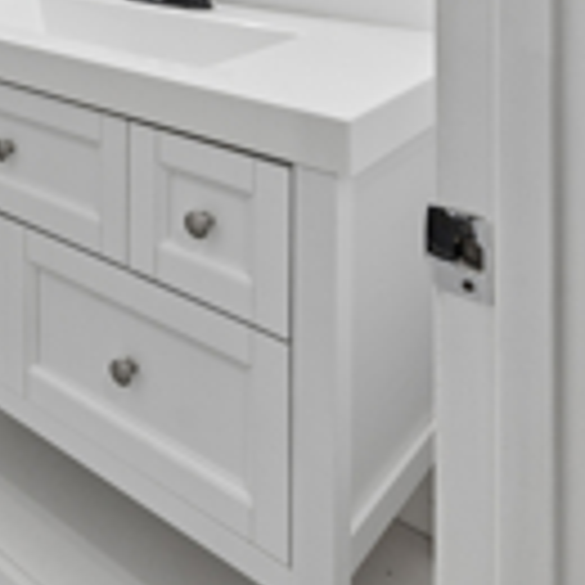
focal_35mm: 41
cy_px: -4
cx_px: -52
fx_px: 784
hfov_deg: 35.3
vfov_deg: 36.6
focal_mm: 14
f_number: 8
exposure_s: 1/80
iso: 400
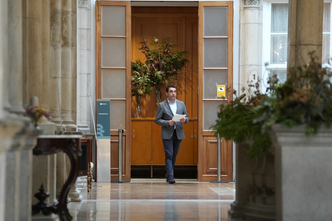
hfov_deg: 12.8
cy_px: 110
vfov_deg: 8.5
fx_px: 1485
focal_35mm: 161
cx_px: 166
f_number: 4
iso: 4000
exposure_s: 1/200
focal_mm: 161
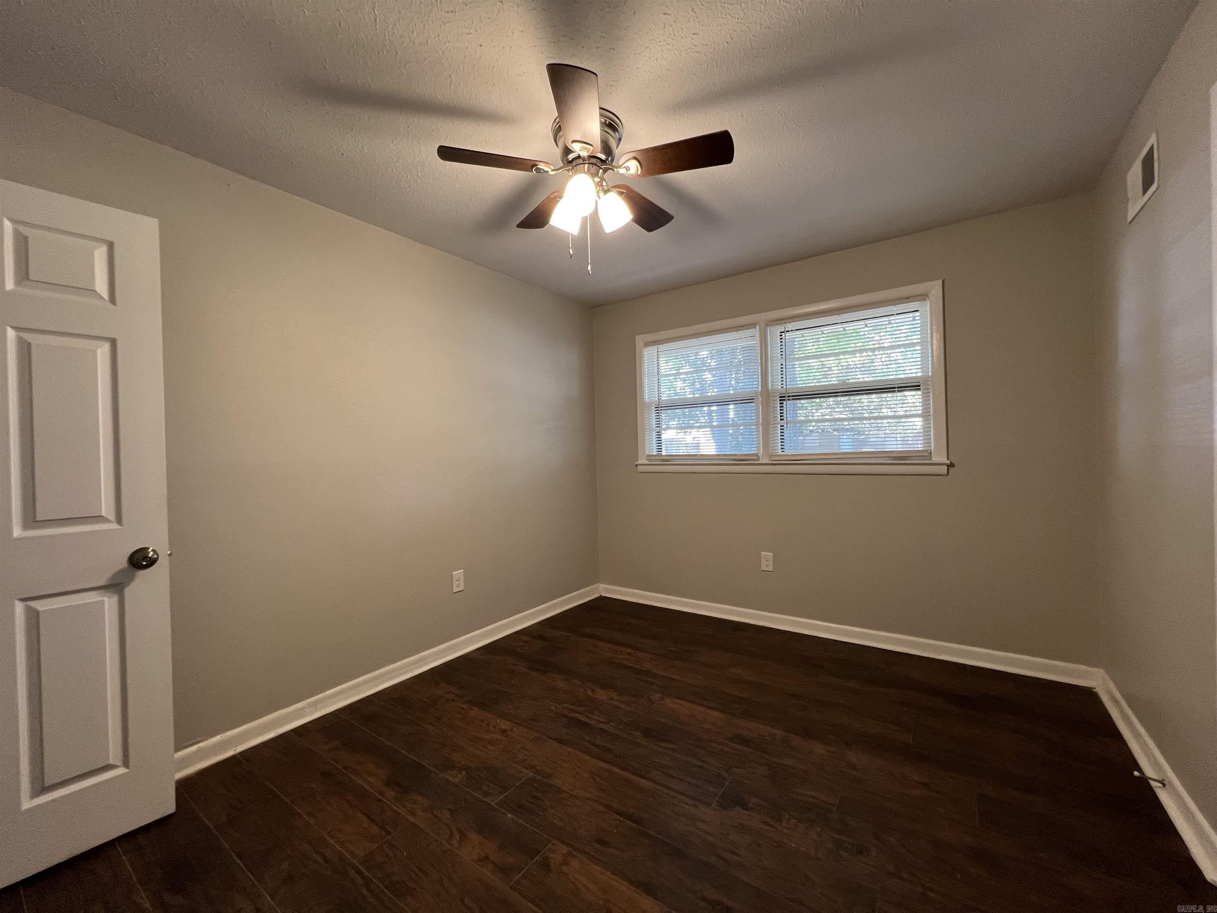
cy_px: 456
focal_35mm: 13
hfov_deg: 106.2
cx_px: 608
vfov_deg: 89.9
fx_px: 457
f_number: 1.8
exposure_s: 1/60
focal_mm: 1.57
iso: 200
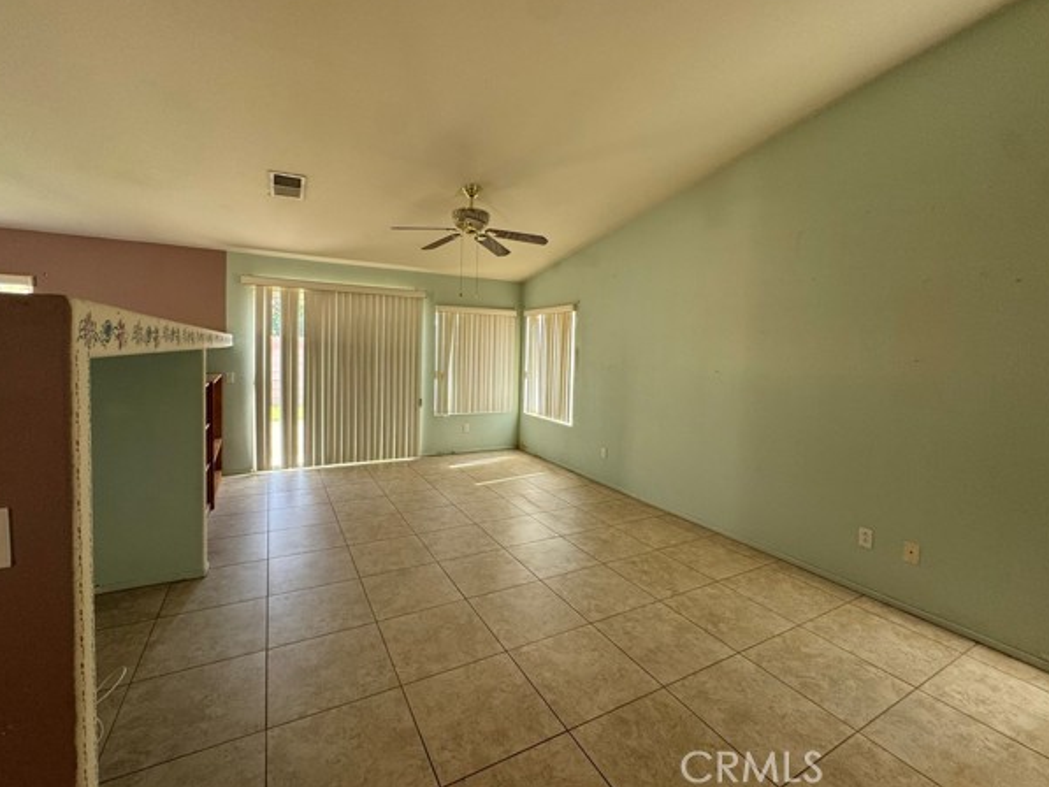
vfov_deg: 81.7
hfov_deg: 98.1
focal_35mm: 15
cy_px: 371
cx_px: 511
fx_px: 455
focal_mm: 2.22
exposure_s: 1/120
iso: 100
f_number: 2.2
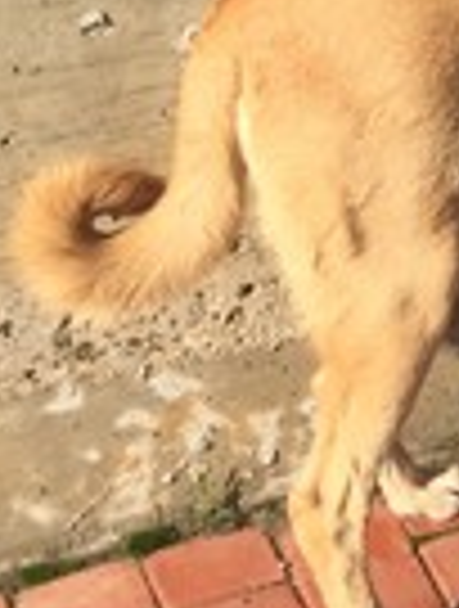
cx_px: 1210
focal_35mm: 137
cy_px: 36
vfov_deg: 14.2
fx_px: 2411
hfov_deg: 9.3
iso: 32
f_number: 2.2
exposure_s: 1/1522
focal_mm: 4.15
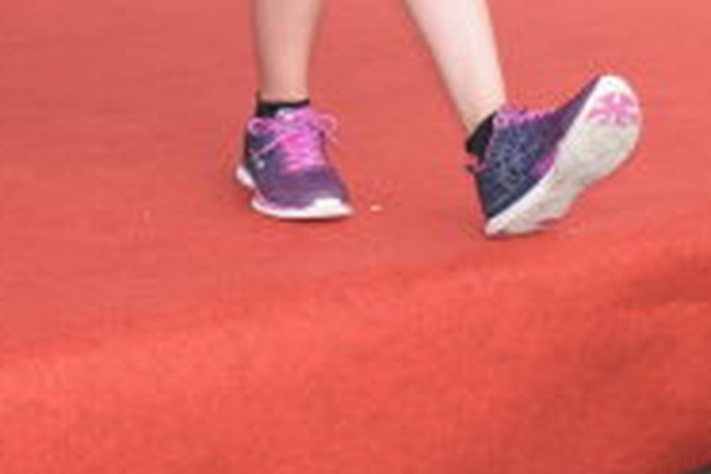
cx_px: -302
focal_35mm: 168
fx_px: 3318
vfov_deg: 7.9
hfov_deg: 11.8
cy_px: -359
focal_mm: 26
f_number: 5.6
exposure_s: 1/125
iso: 125
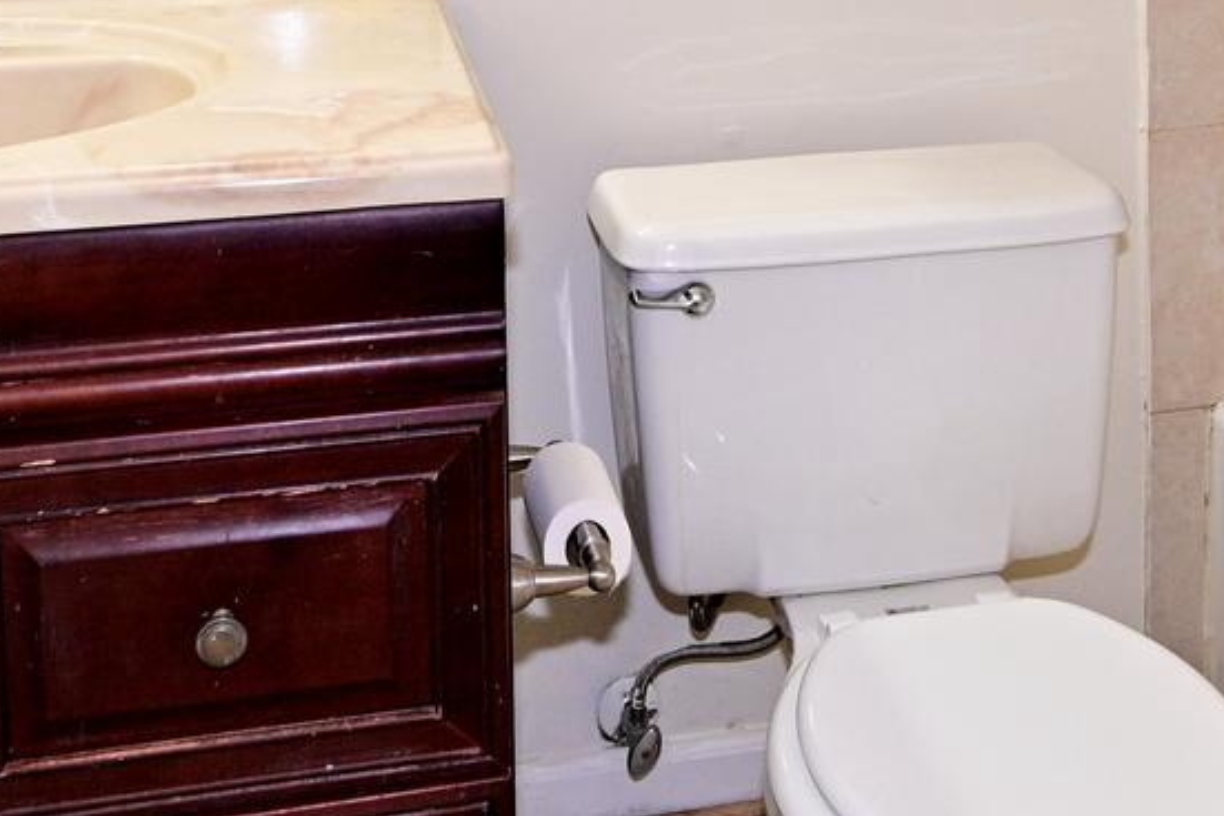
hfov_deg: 38.2
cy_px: -193
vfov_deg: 23.5
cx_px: 660
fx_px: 1767
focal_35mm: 52
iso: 1800
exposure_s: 1/250
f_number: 4
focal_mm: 14
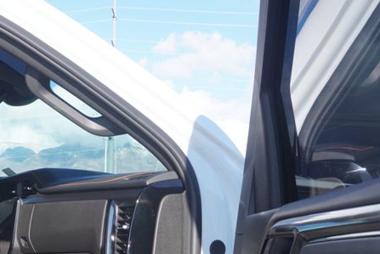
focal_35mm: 72
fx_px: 762
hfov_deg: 27.1
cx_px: 46
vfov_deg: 18.4
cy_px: 259
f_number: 6.3
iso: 100
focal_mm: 21
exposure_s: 1/160
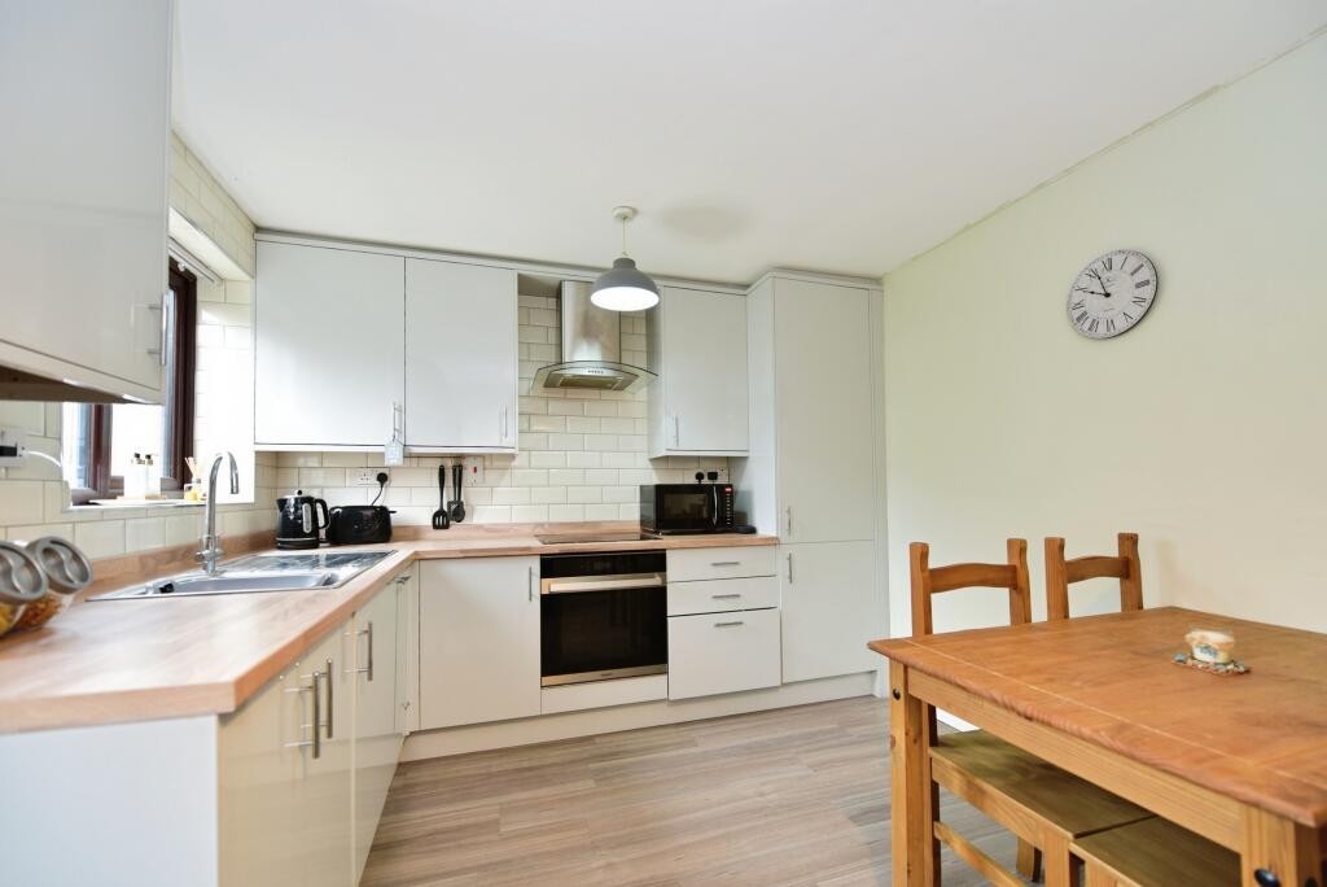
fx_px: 516
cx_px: 664
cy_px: 444
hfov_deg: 104.2
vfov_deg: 81.3
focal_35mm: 14
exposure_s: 1/45
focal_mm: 14
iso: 400
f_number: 3.3
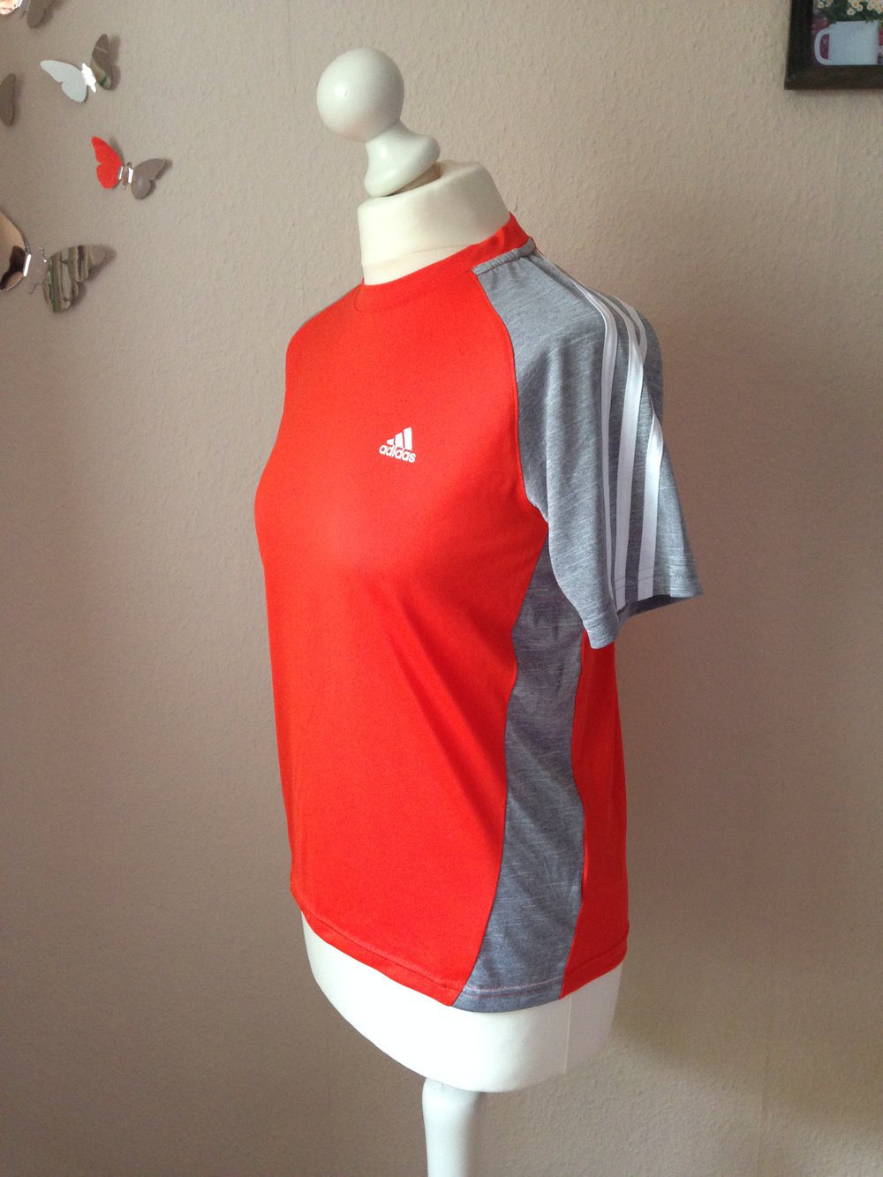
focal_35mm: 33
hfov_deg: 43.0
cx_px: 442
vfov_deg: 55.3
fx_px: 1122
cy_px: 588
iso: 200
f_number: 2.4
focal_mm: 4.12
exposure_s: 1/20
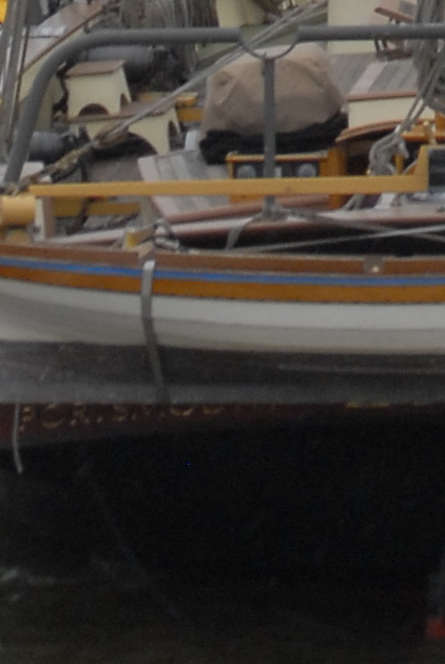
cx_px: 1058
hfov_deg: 2.7
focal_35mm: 507
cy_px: -1253
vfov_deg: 3.9
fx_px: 9370
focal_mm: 55
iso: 500
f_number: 10
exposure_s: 1/350
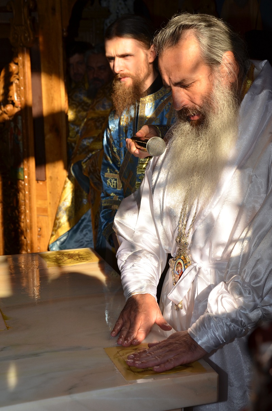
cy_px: 206
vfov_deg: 33.5
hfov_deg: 22.5
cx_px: 136
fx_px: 683
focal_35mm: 60
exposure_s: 1/160
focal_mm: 40
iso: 200
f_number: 5.6
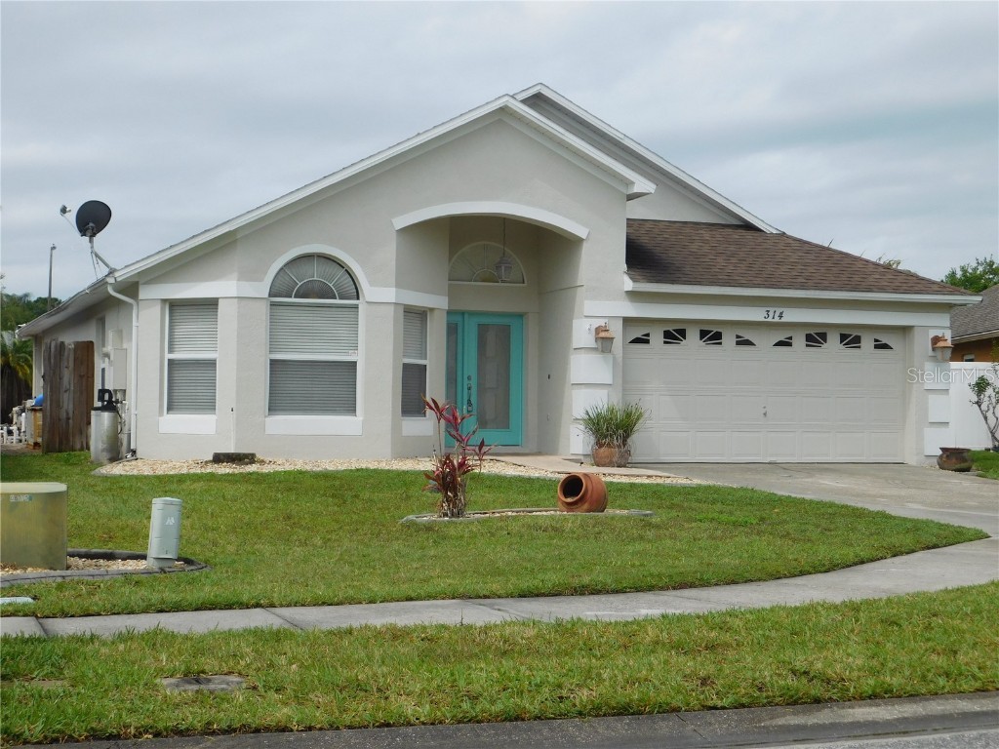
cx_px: 500
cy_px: 374
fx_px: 1703
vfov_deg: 24.8
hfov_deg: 32.7
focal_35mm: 59
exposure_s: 1/400
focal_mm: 10.4
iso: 125
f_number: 8
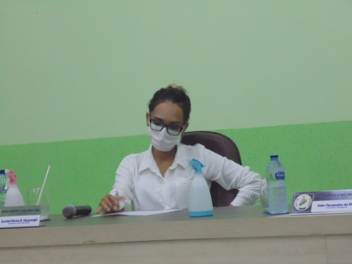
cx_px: 176
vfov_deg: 7.8
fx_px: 1932
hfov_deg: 10.4
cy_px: 132
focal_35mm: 190
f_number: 5.4
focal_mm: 34.2
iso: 640
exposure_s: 1/30
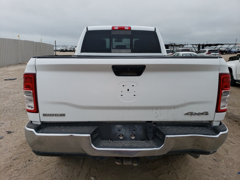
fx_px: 180
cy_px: 90
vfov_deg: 53.1
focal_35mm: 26
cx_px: 120
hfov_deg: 67.3
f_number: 1.5
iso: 50
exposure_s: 1/556
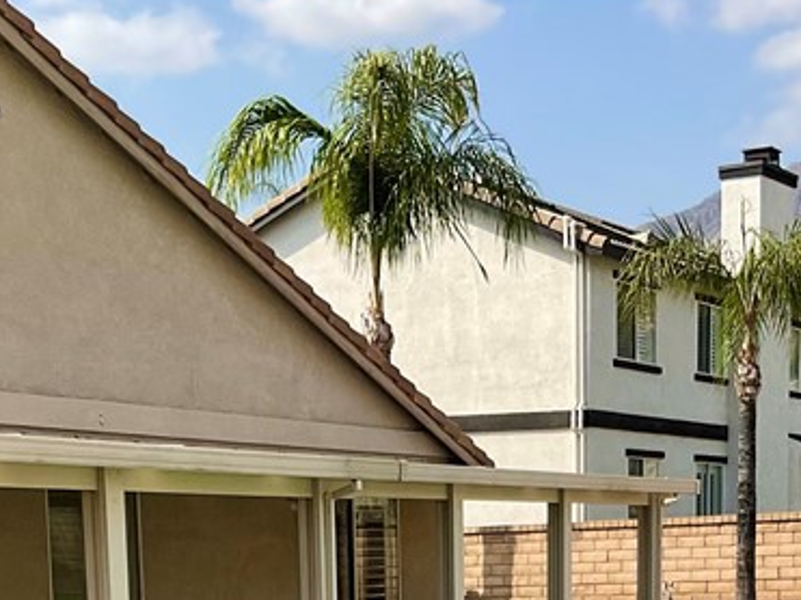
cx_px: 531
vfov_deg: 17.2
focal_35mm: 80
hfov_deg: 24.3
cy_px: 812
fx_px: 1851
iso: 16
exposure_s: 1/2141
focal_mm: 3
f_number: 1.8
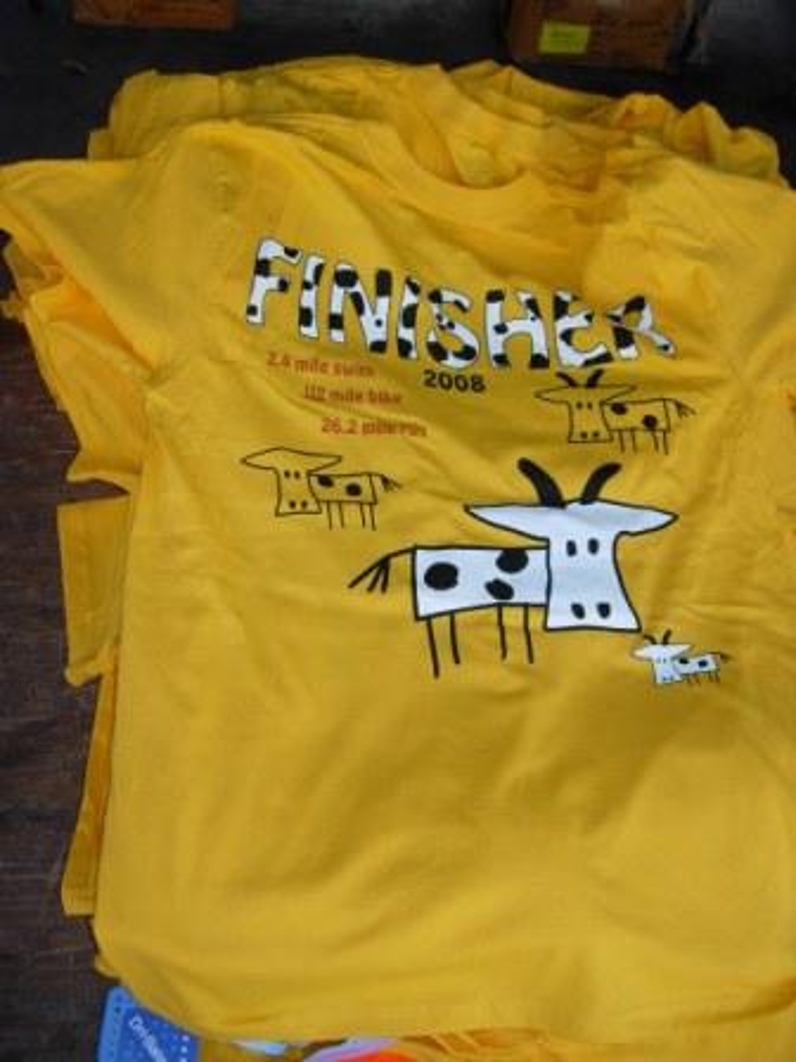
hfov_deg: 37.7
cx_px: 398
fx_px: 1165
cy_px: 531
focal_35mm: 38
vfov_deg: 49.0
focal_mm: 7.8
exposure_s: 1/384
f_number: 2.8
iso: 79
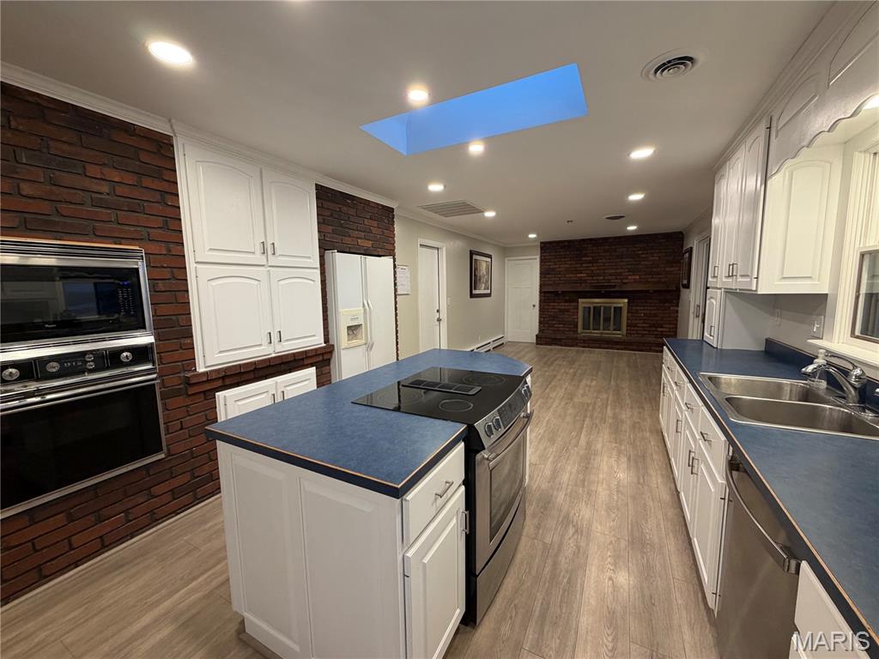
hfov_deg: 102.1
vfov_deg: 85.7
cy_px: 330
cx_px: 440
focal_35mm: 14
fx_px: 356
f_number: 2.2
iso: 160
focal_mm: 2.22
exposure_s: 1/60
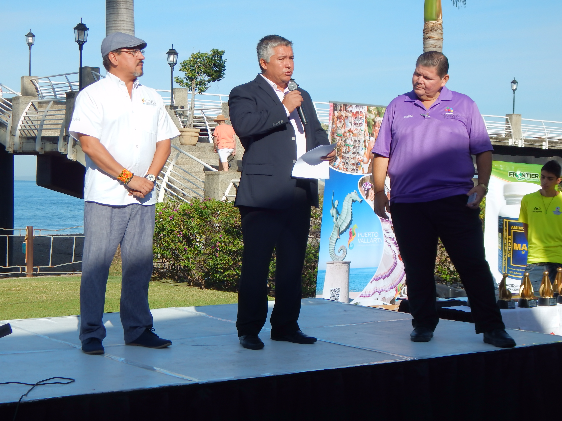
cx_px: 281
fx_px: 974
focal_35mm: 60
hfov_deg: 32.2
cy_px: 210
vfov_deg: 24.4
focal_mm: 10.9
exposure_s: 1/800
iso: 125
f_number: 4
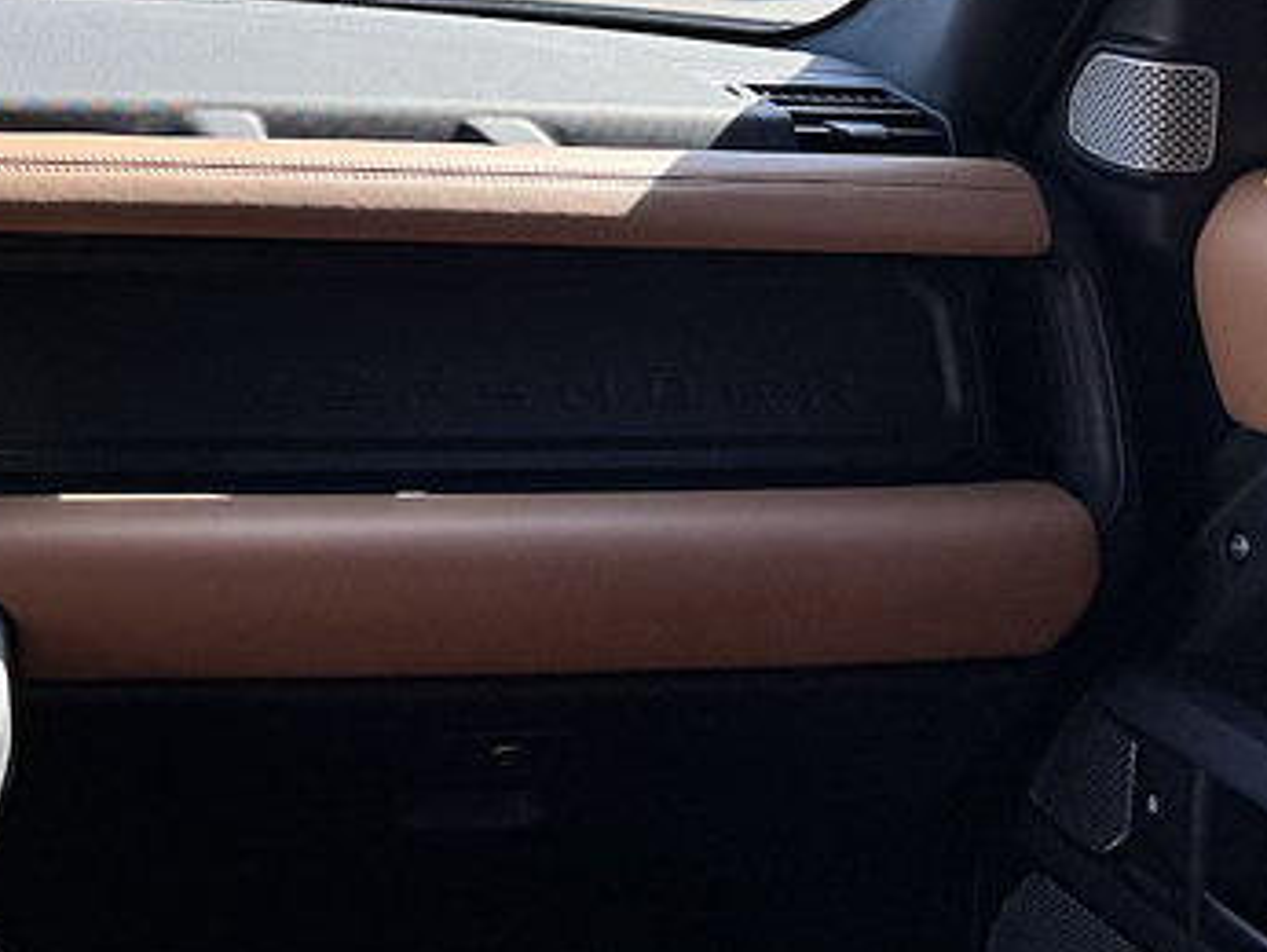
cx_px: -289
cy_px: 33
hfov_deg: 24.6
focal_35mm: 71
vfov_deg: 20.2
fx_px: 2601
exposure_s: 1/782
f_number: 1.78
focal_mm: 6.76
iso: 80
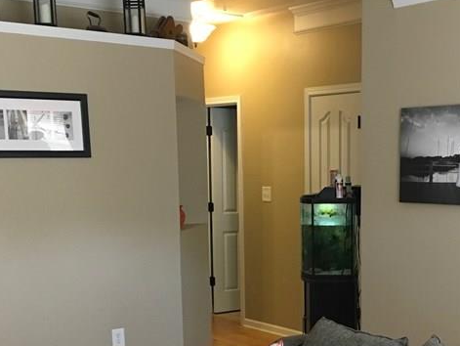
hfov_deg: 30.1
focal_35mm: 63
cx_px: 355
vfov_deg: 22.8
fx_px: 838
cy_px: 307
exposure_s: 1/30
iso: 160
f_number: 2.2
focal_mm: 4.15
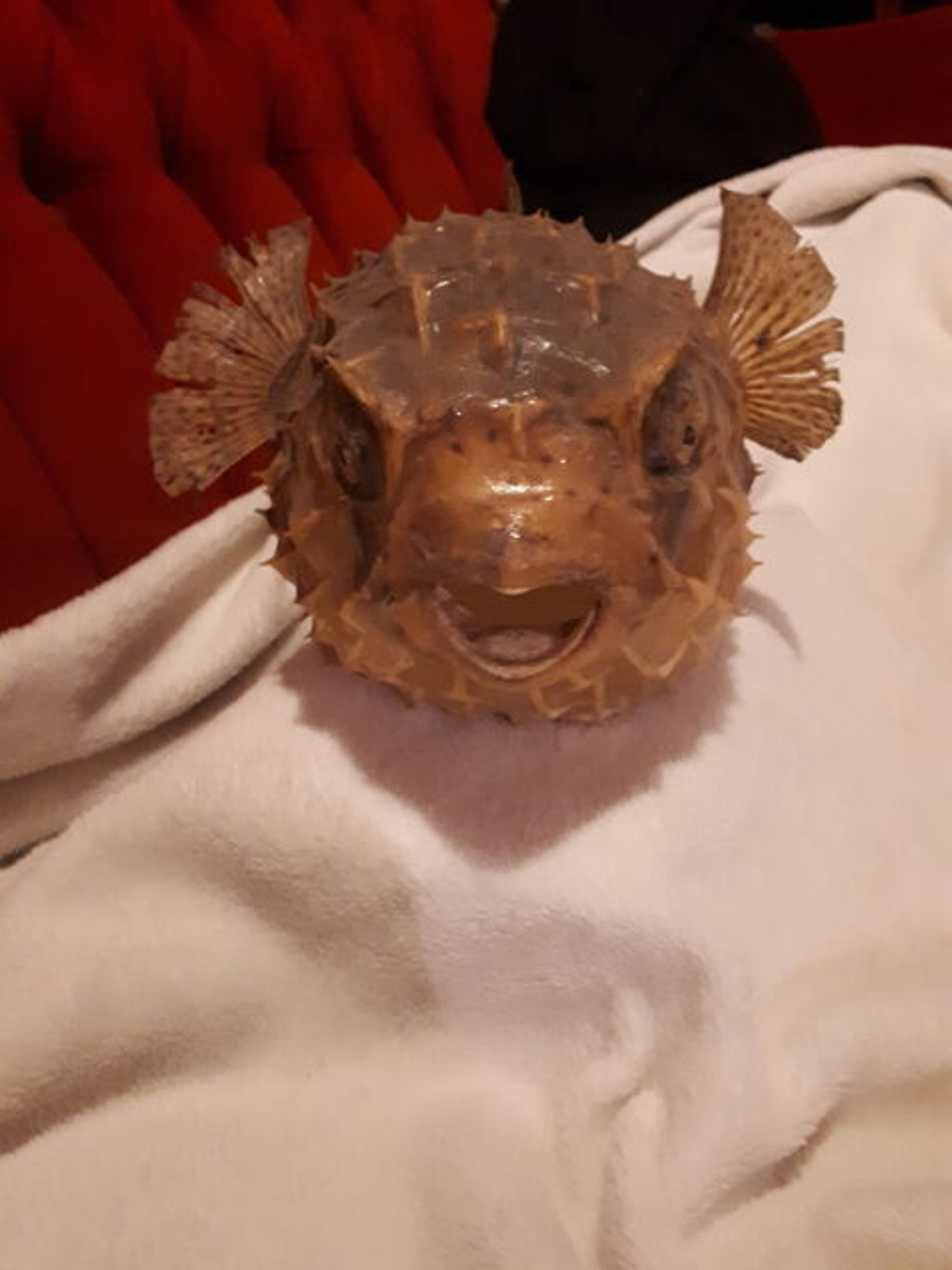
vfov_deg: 65.3
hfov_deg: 51.4
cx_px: 476
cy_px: 635
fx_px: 990
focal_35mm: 27
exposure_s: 1/17
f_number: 1.9
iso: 800
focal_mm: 3.6
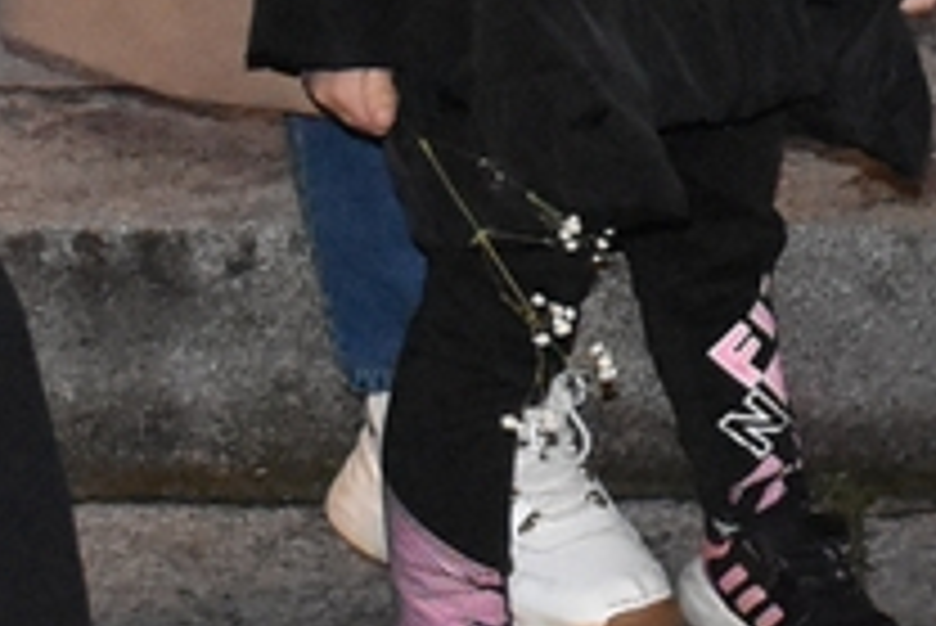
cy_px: -716
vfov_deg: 5.9
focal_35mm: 225
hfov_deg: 9.0
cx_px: 1260
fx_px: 5854
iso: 6400
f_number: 3.8
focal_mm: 26
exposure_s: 1/60
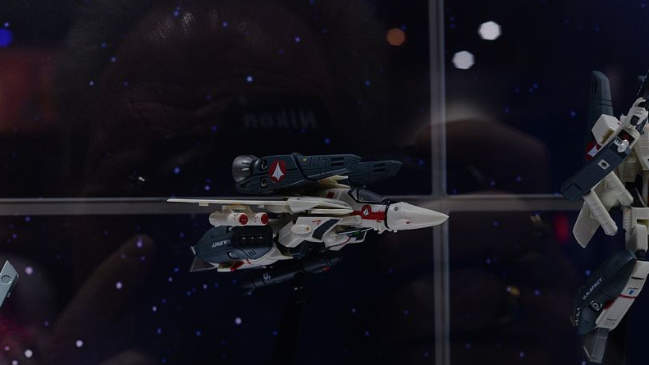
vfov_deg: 22.6
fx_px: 912
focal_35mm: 53
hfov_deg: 39.2
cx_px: 323
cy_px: 214
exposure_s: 1/125
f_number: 5.6
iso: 2000
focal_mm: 50
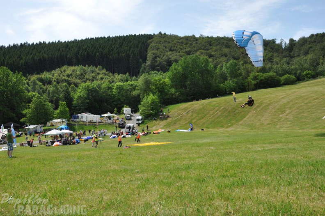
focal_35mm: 27
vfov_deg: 47.8
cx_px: 162
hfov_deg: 67.4
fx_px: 243
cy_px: 108
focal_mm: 18
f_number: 9
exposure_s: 1/320
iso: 200
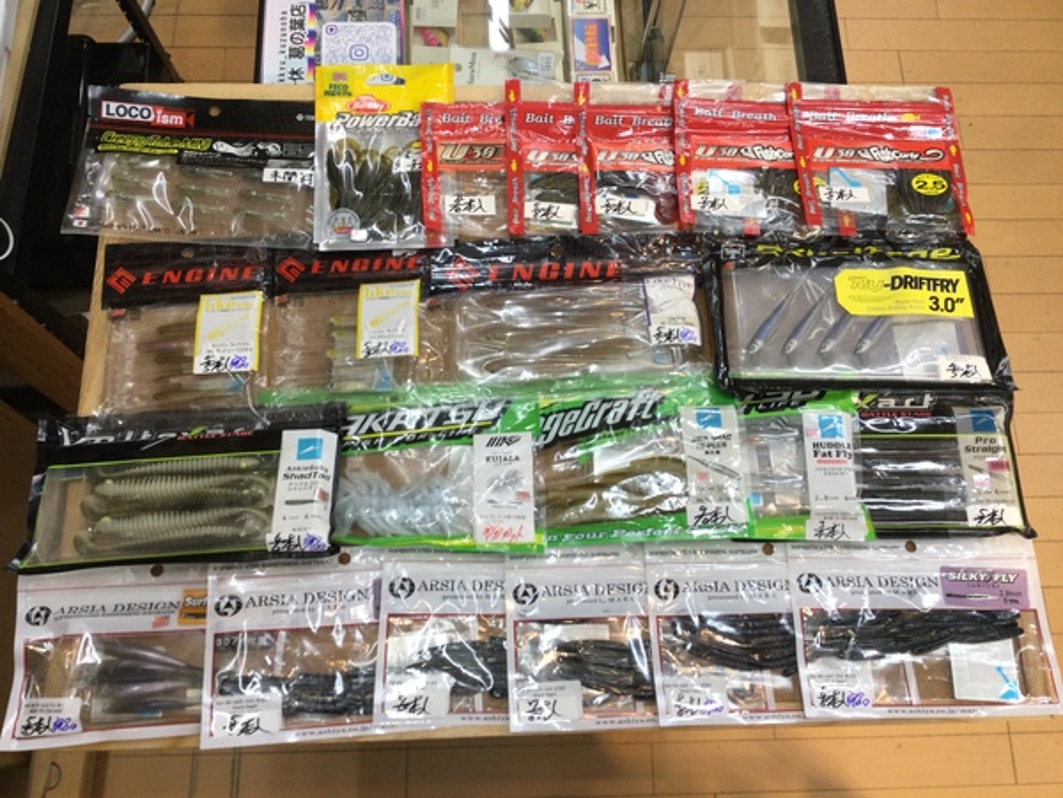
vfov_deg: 45.4
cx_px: 532
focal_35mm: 31
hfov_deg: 58.4
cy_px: 399
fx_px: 952
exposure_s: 1/40
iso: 25
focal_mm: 3.3
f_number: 2.4
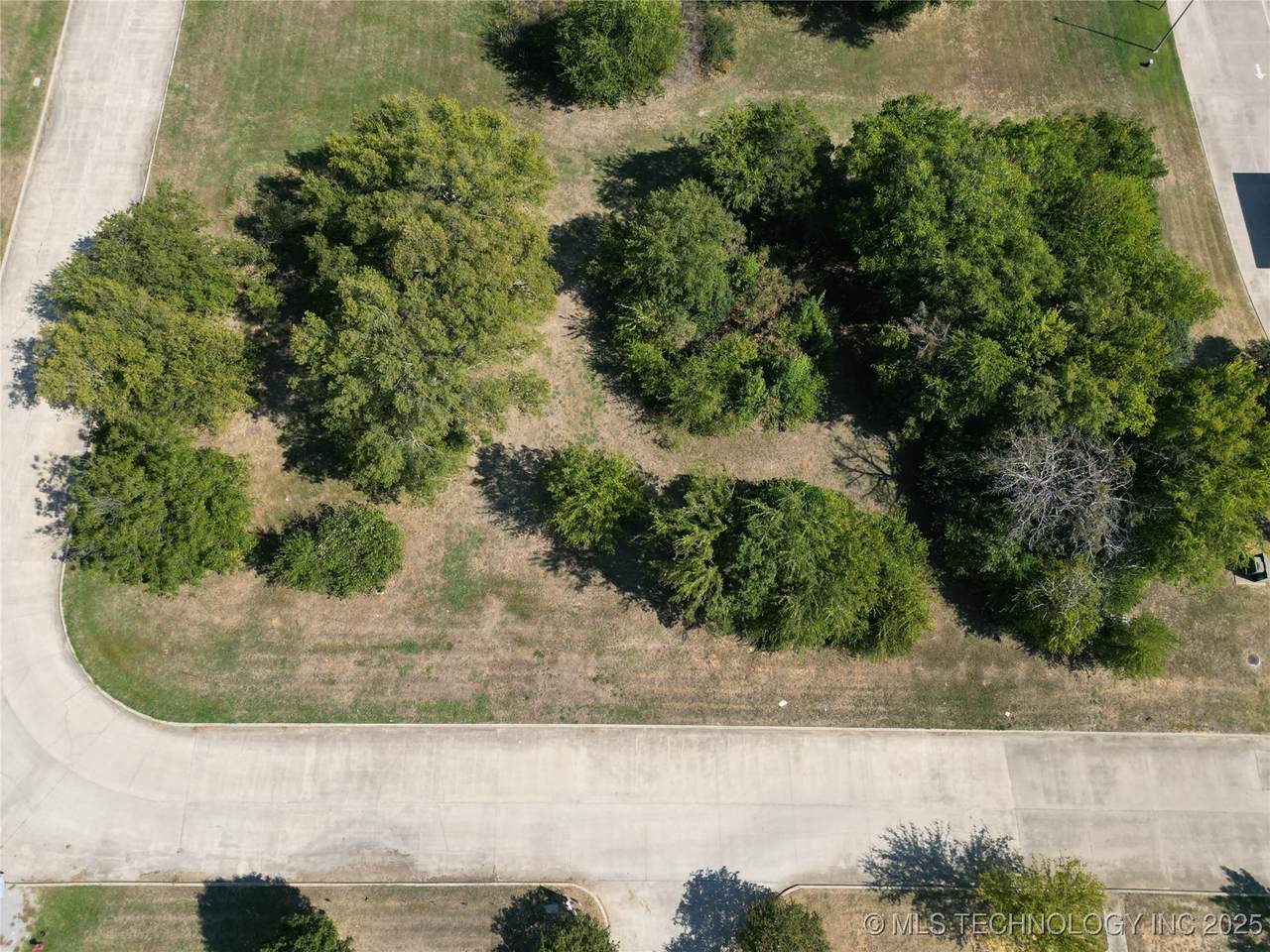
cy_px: 476
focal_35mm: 24
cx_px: 635
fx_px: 881
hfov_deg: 71.6
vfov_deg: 56.8
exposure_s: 1/2500
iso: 130
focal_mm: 6.72
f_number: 1.7
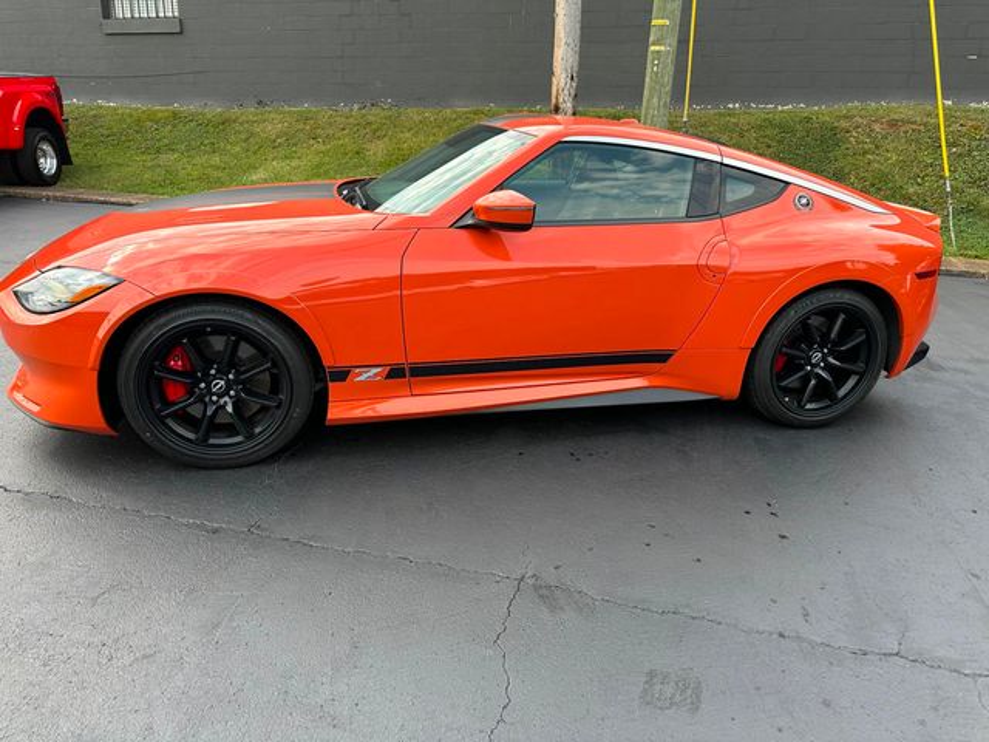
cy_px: 371
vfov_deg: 56.8
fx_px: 686
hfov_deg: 71.6
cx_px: 494
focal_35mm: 24
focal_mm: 6.86
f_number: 1.78
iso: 80
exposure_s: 1/642
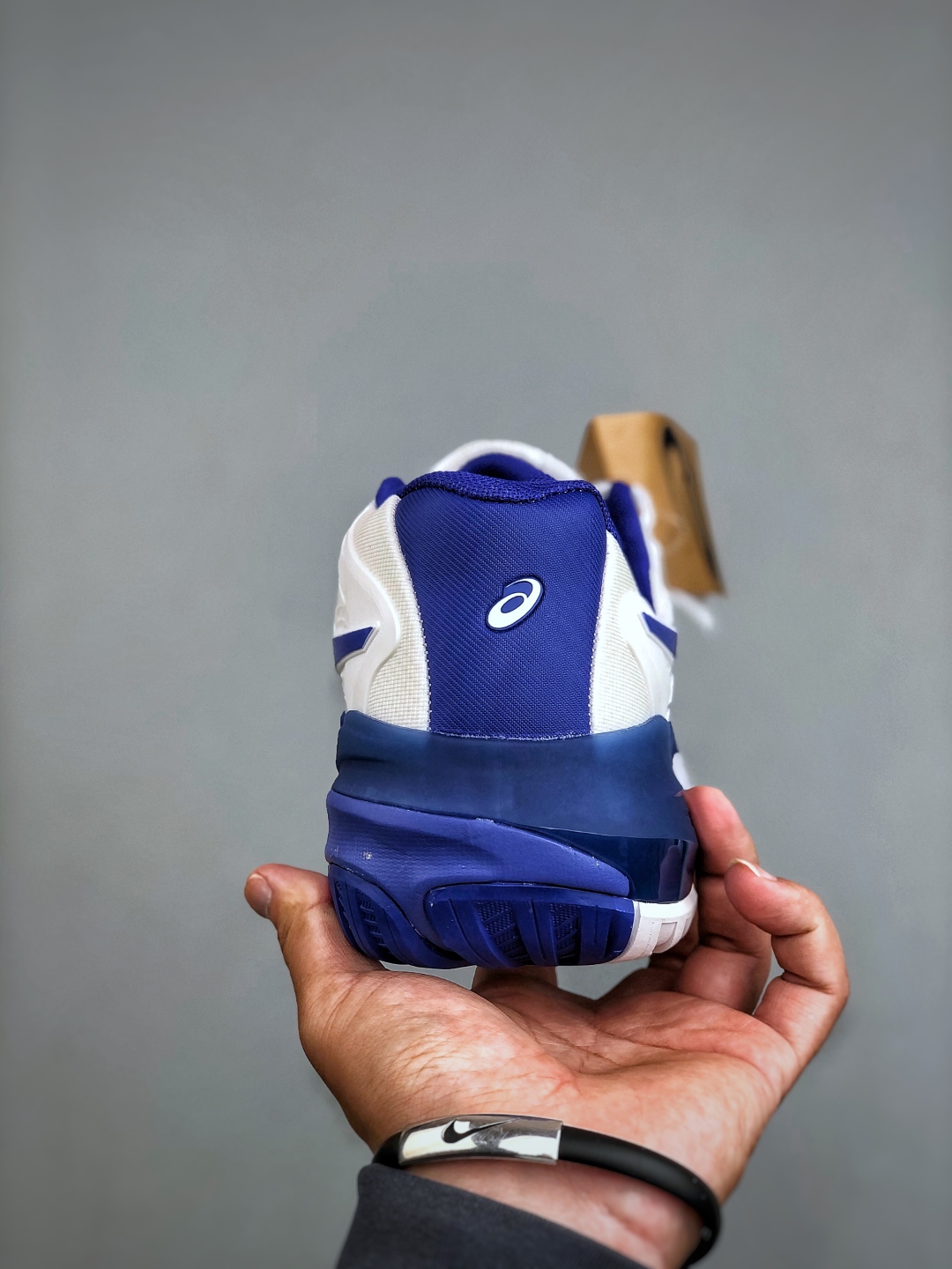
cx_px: 476
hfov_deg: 25.7
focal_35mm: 57
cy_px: 634
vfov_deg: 33.8
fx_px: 2090
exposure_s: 1/100
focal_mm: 6.6
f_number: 2.8
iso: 40
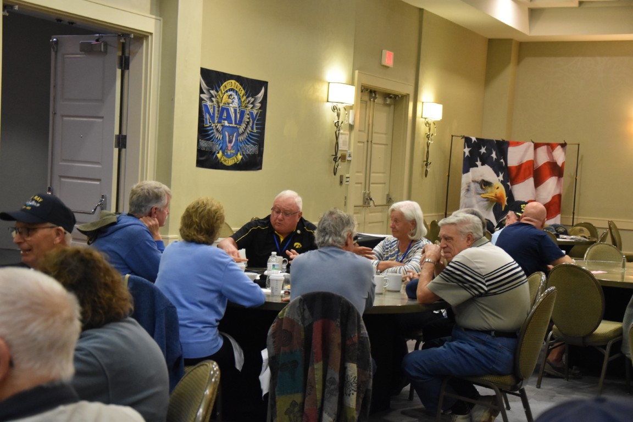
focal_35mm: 63
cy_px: 211
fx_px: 1108
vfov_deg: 21.6
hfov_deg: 31.9
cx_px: 316
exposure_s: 1/60
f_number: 4.8
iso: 3200
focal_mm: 42
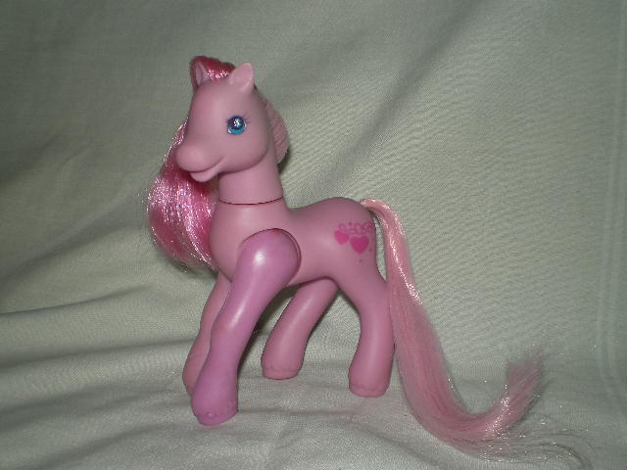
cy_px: 235
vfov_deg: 37.7
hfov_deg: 49.0
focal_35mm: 38
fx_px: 688
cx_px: 314
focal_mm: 6.3
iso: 64
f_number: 4.6
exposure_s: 1/30
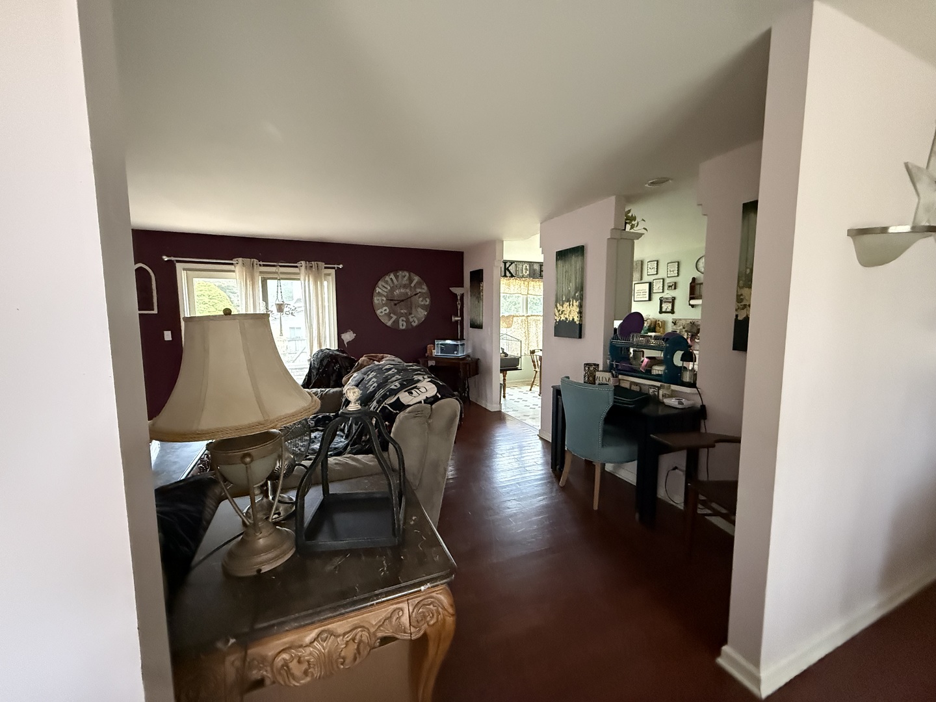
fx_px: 379
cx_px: 468
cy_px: 351
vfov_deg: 85.7
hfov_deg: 102.1
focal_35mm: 14
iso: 1250
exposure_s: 1/60
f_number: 2.2
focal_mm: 2.22
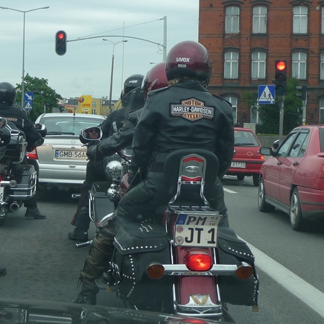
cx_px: 74
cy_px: 127
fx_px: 826
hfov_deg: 22.0
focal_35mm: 78
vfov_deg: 22.2
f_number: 4
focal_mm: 7.1
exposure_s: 1/400
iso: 100
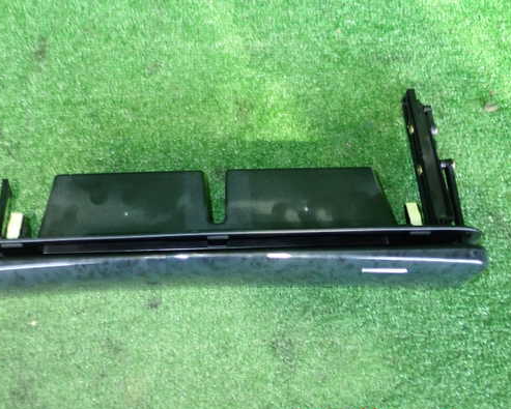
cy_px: 200
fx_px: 575
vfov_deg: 39.2
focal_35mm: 38
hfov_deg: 47.8
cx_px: 220
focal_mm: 5.79
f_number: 2.4
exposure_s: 1/20
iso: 800
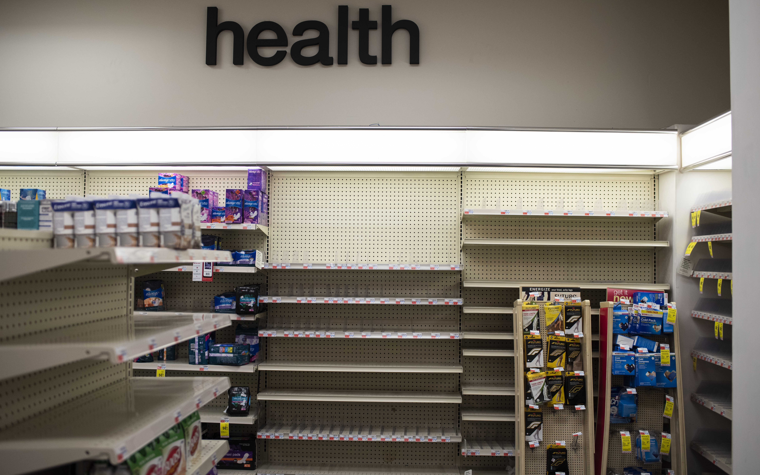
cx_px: 382
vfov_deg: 35.3
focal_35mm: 36
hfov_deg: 54.0
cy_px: 229
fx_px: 746
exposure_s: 1/250
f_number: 2.8
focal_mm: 35
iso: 800
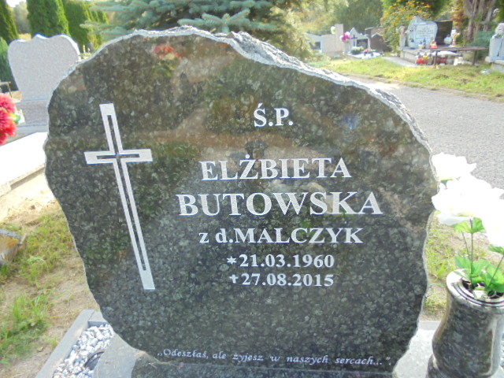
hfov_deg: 67.3
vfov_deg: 53.1
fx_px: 379
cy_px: 189
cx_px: 252
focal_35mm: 26
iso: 100
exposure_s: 1/100
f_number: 3.5
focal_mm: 4.6
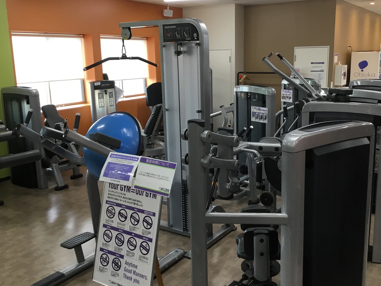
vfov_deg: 38.7
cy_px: 139
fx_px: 407
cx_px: 215
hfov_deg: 50.0
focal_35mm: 37
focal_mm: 3.3
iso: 50
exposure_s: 1/30
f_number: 2.4
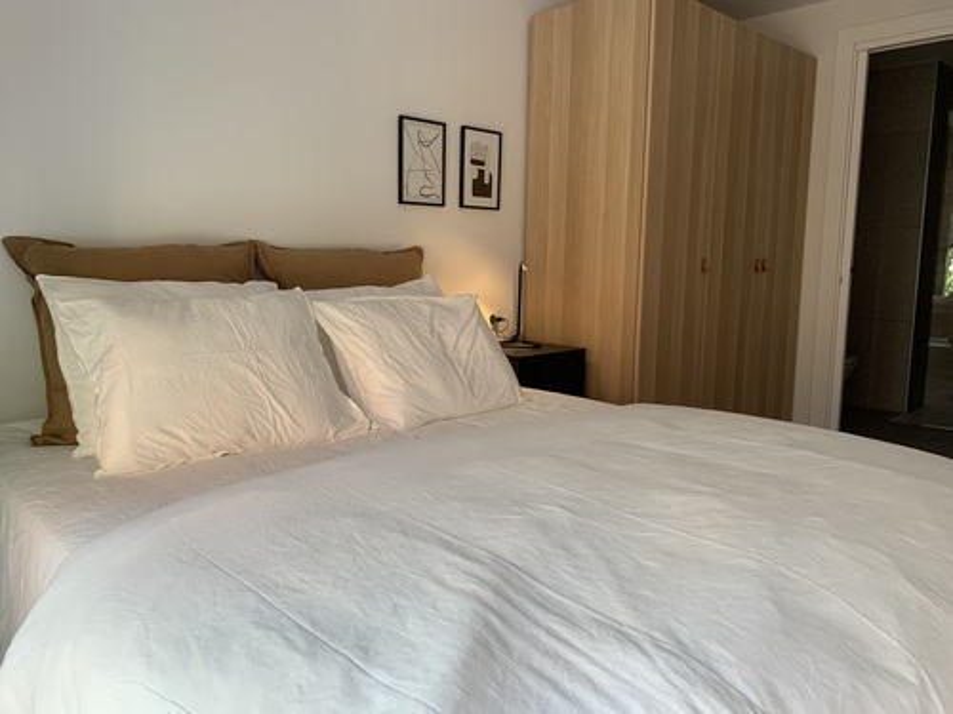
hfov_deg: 67.3
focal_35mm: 26
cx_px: 476
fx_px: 716
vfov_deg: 53.1
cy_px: 357
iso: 100
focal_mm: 4.25
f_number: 1.8
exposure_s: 1/95
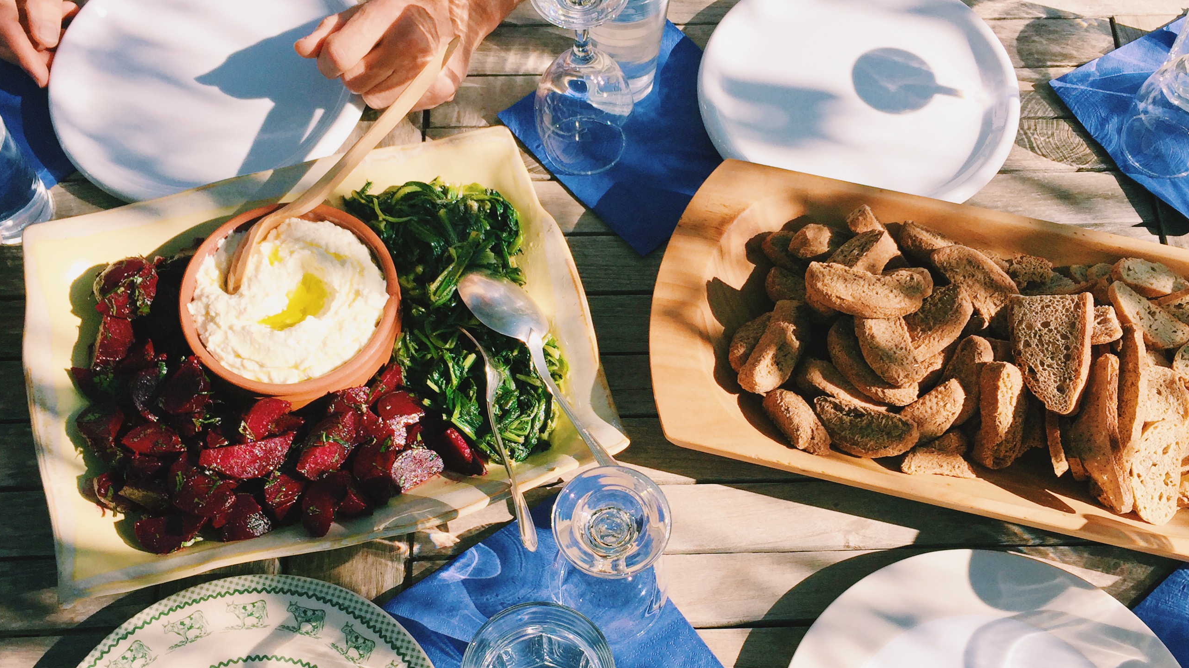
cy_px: 413
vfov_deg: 29.6
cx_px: 624
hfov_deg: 50.5
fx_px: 1261
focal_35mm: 40
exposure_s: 1/2326
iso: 32
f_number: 2.2
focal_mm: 4.15
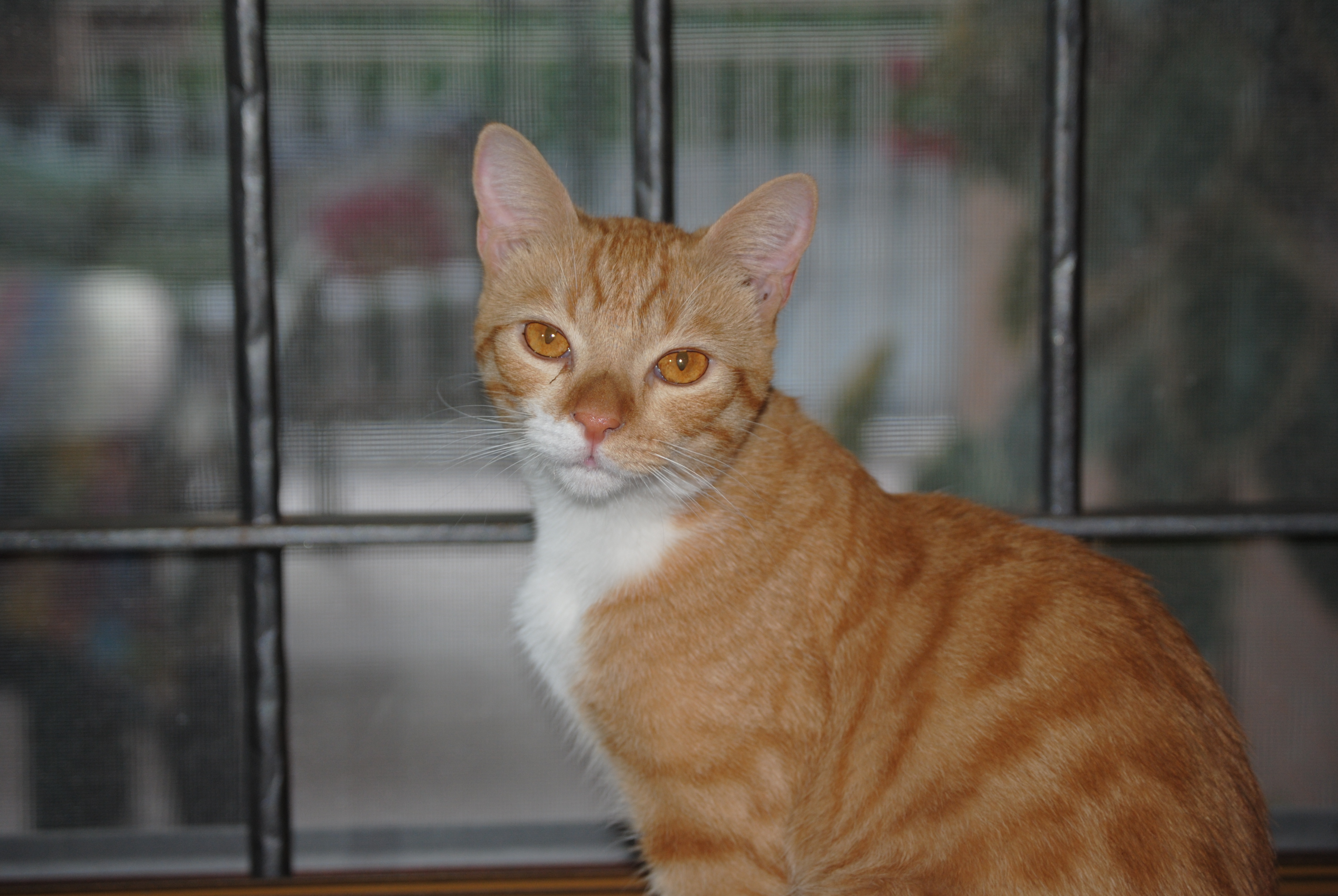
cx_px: 669
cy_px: 448
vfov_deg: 15.2
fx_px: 3349
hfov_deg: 22.6
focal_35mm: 90
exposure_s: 1/60
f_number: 4
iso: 200
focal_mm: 60
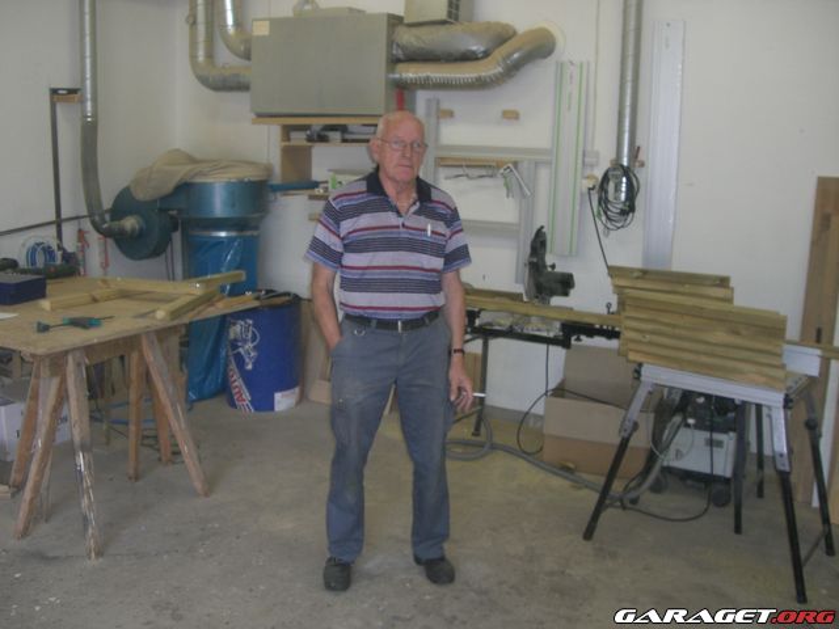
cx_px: 420
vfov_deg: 37.7
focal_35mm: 38
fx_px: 921
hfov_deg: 49.0
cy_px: 314
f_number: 2.7
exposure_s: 1/60
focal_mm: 6.2
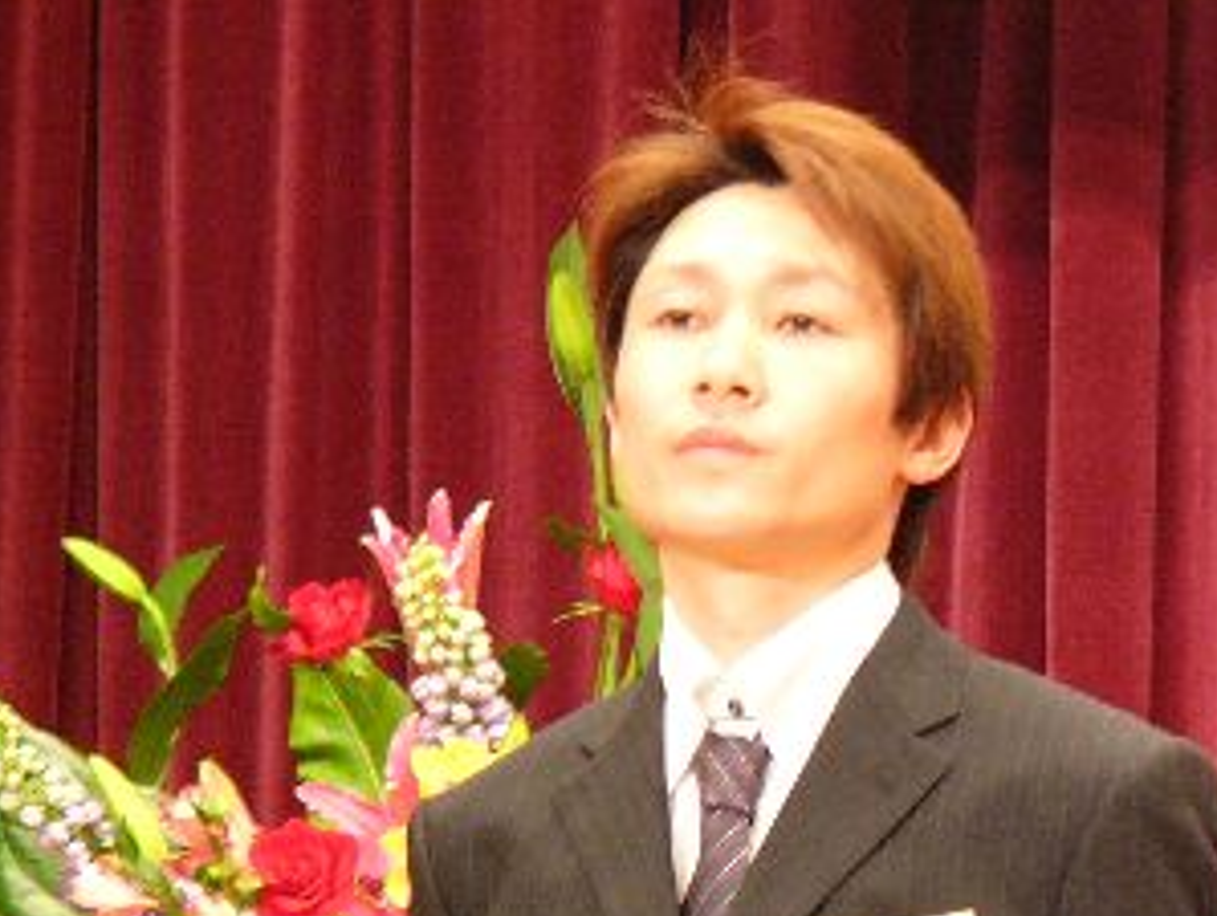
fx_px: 12566
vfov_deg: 4.2
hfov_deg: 5.5
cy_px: 904
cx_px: 940
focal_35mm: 357
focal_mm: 27.9
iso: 200
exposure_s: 1/15
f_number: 2.8
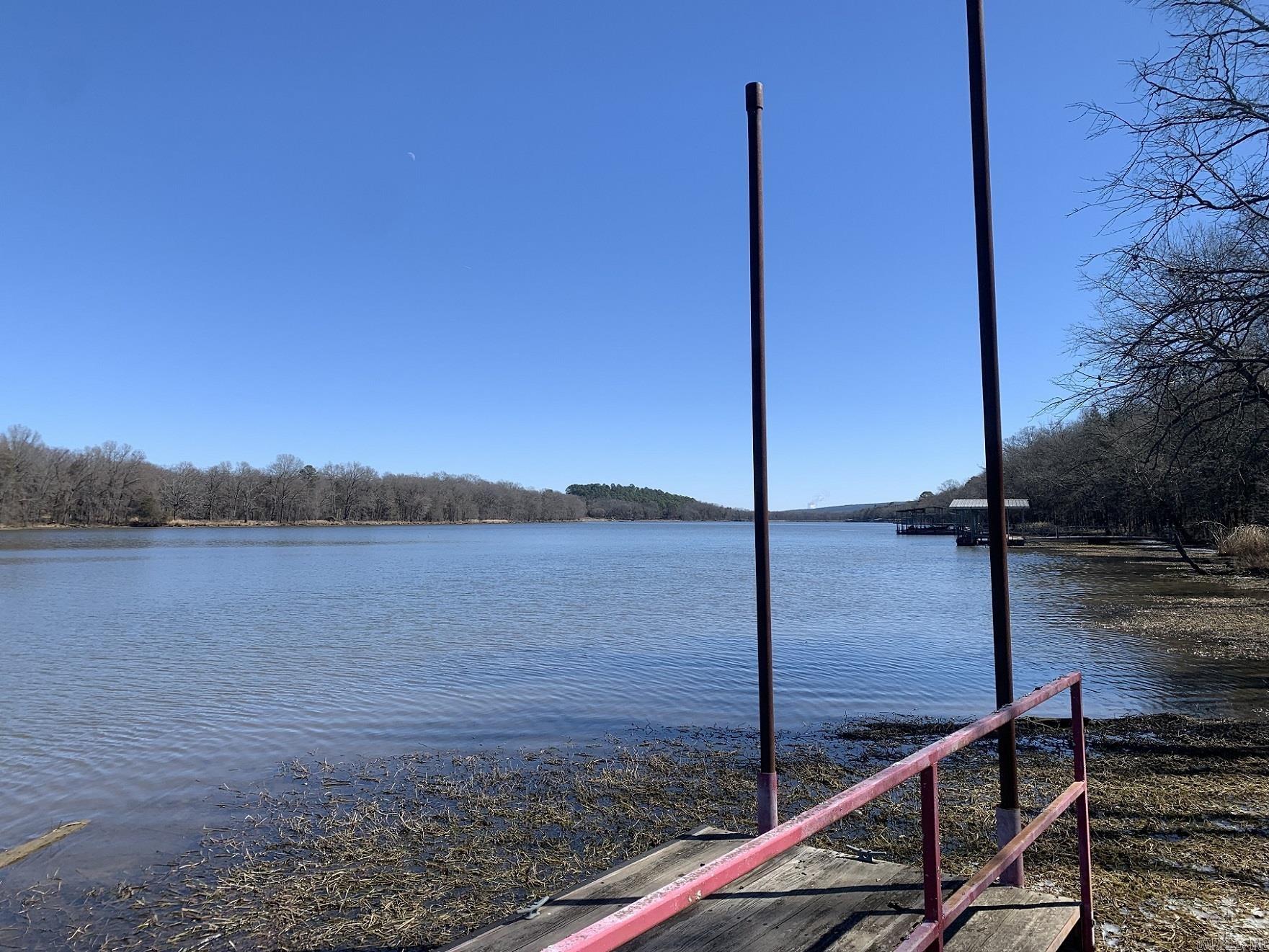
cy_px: 476
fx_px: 953
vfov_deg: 53.1
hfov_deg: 67.3
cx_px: 634
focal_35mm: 26
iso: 25
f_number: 1.8
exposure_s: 1/2160
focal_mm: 4.25
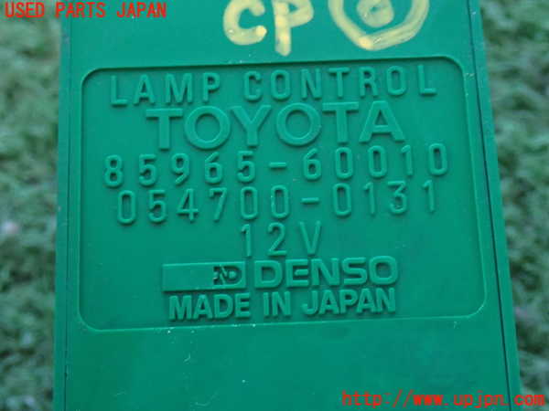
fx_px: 1063
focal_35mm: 67
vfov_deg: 21.9
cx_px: 274
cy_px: 206
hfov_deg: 29.0
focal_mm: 11.88
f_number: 3.8
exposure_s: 1/15
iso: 1250
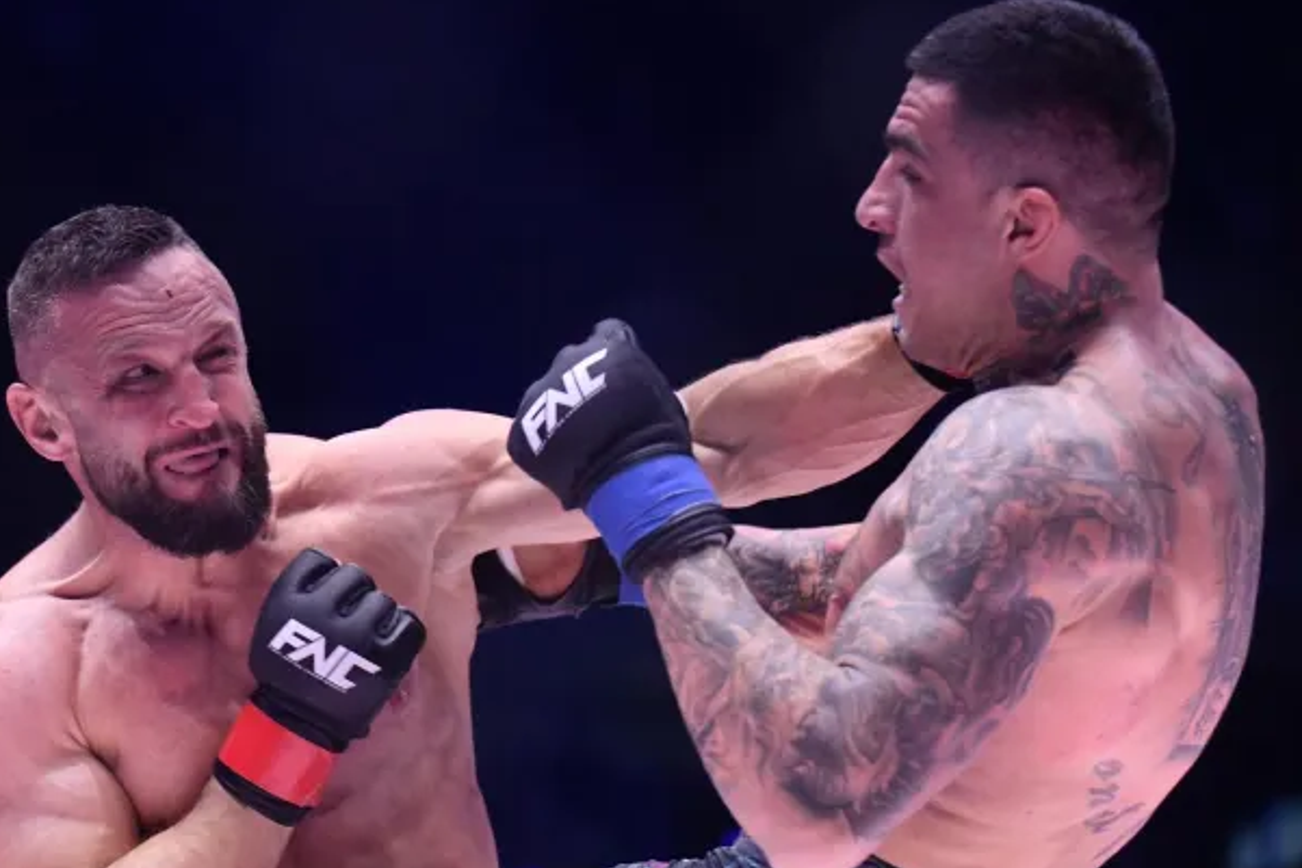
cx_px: 539
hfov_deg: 15.9
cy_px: 527
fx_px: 4666
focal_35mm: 129
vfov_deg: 10.6
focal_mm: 102
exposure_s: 1/1000
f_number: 2.8
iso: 4000
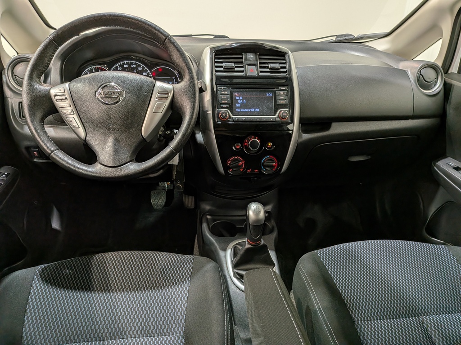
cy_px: 172
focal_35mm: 24
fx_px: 320
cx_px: 230
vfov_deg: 56.8
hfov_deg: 71.6
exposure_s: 1/40
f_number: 1.7
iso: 62
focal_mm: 4.53
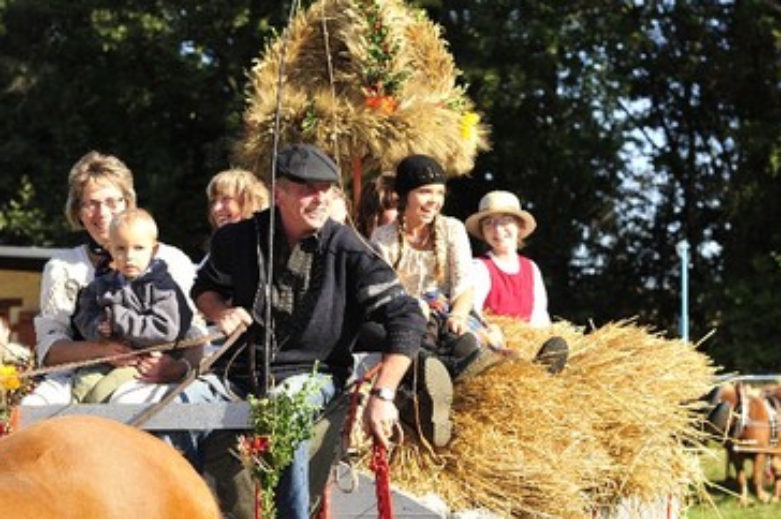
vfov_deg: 12.2
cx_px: 358
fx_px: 2428
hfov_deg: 18.3
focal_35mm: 112
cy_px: 258
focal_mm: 85
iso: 400
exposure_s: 1/1000
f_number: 5.6
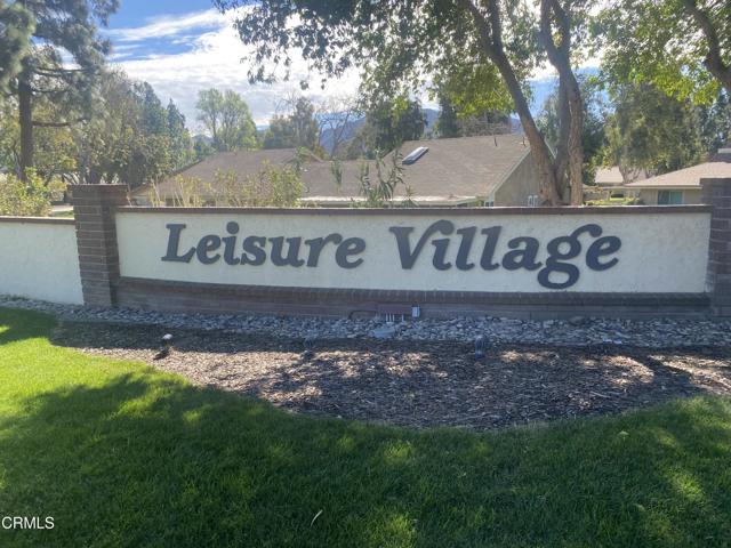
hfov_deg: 67.3
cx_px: 366
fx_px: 549
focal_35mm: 26
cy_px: 274
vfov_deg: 53.1
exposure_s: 1/877
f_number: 1.8
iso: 32
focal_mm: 4.25
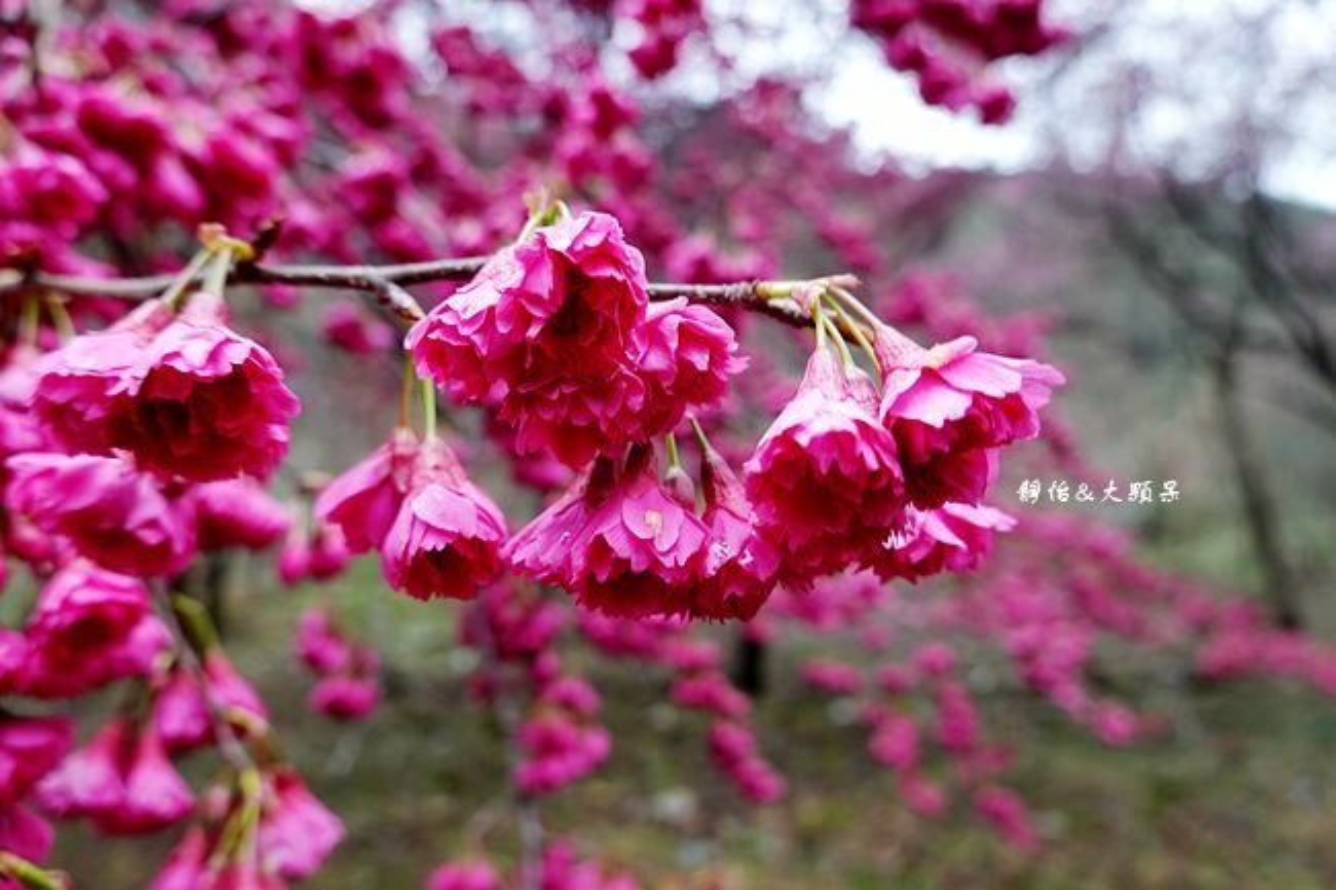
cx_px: 668
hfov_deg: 73.8
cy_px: 445
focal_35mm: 24
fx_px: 890
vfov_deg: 53.1
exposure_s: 1/80
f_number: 2.8
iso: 125
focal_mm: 9
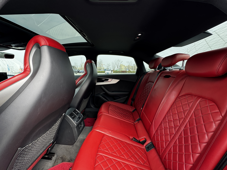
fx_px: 92
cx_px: 114
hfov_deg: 102.1
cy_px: 85
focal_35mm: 14
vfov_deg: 85.7
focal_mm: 2.22
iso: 40
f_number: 2.2
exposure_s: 1/99
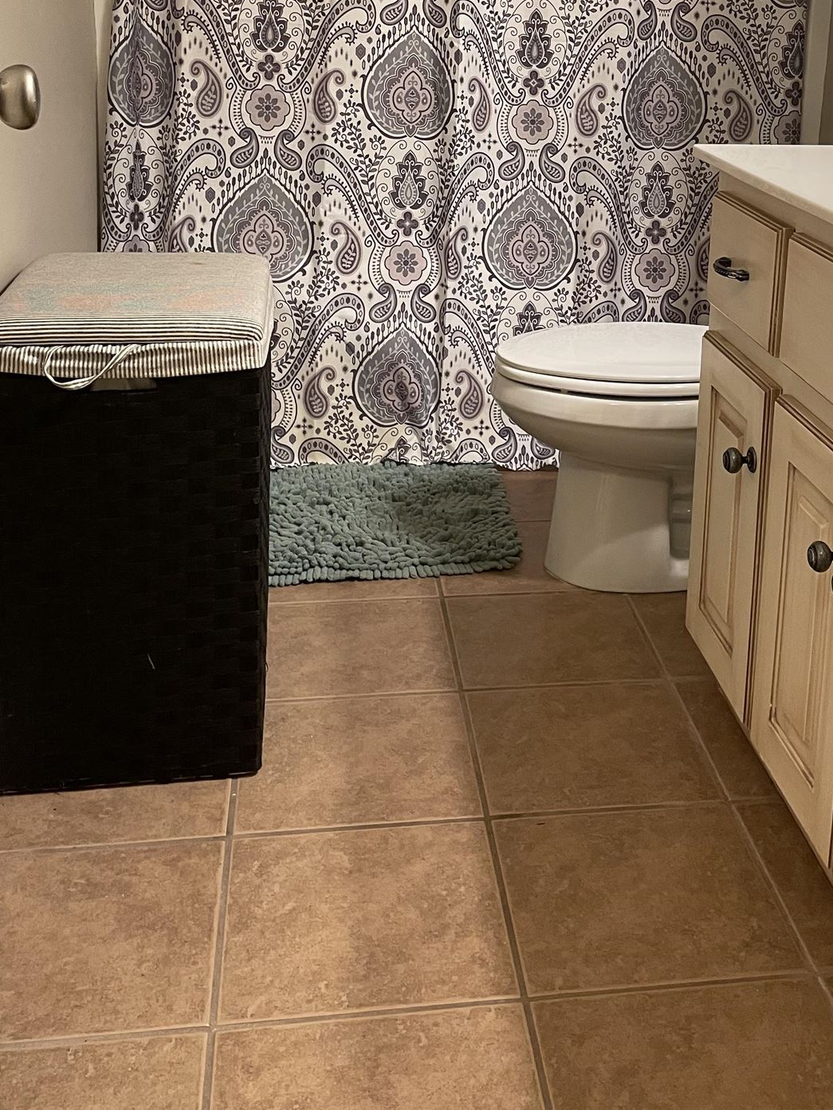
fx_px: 1379
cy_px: 241
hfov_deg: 33.3
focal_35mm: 43
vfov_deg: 42.1
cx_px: 548
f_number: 1.6
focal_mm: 4.2
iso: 160
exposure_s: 1/60
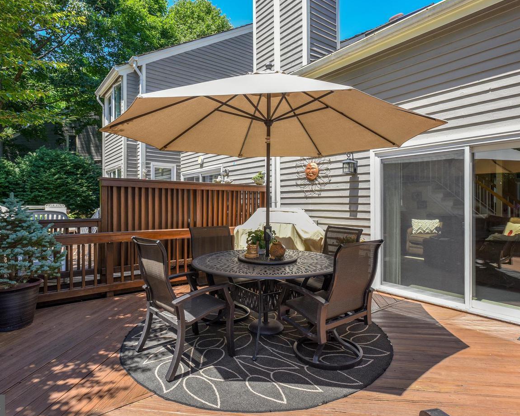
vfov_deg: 68.1
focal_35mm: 20
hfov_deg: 80.4
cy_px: 200
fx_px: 308
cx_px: 260
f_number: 7.1
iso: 200
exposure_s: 1/200
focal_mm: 17
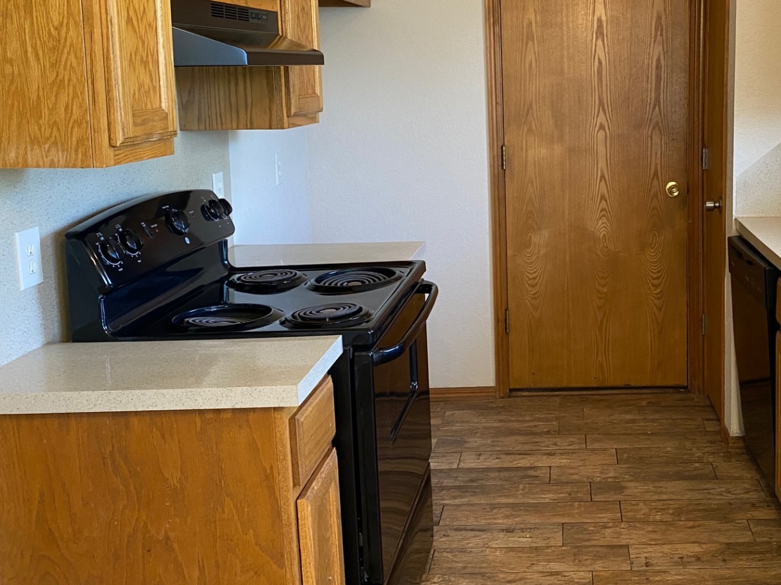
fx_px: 925
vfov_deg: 34.9
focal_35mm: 41
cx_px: 581
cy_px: 207
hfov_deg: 44.3
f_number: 1.8
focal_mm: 4.25
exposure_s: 1/60
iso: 160
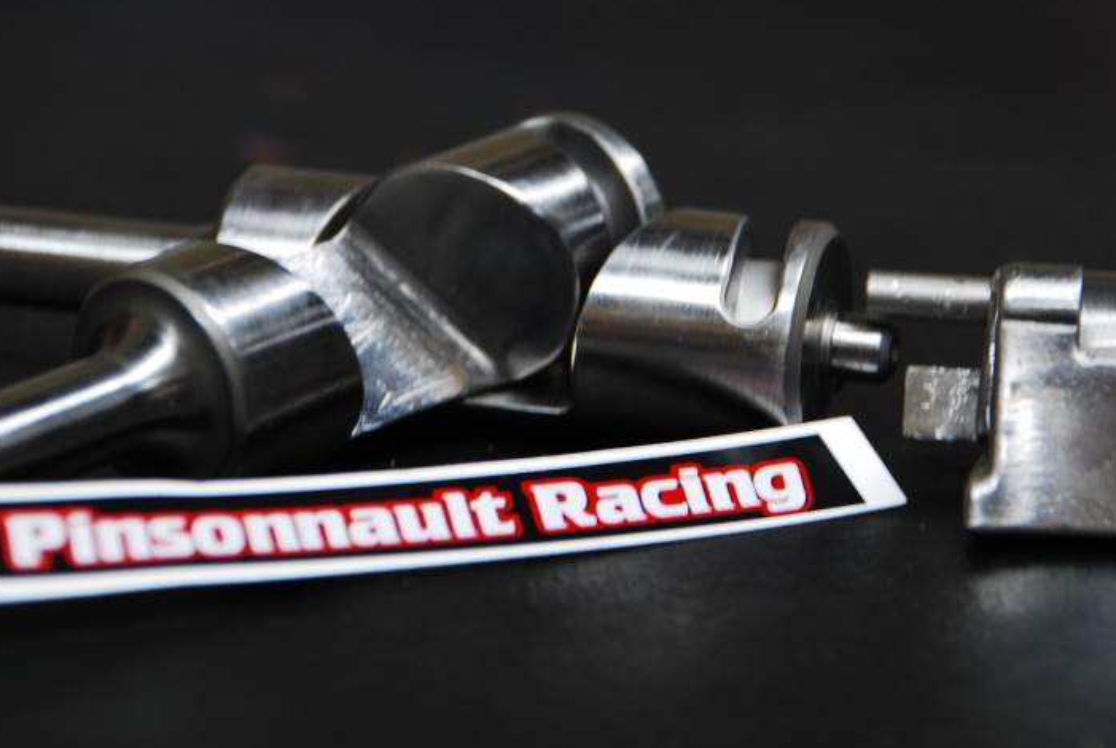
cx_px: 548
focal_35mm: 245
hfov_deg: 8.4
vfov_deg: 5.6
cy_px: 232
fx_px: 7608
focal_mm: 112
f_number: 5.6
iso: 100
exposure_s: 1/1.67
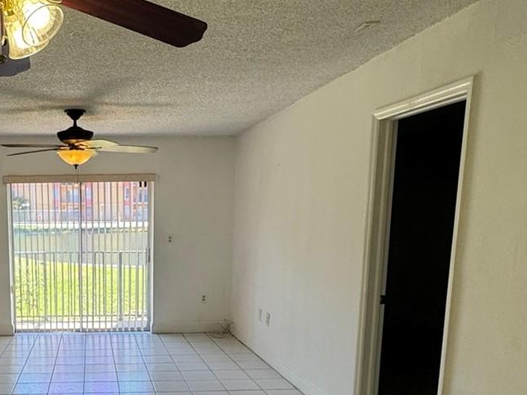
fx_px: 533
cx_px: 102
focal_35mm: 35
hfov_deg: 49.4
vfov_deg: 39.7
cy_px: 292
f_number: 2.2
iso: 64
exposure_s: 1/120
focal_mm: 2.22
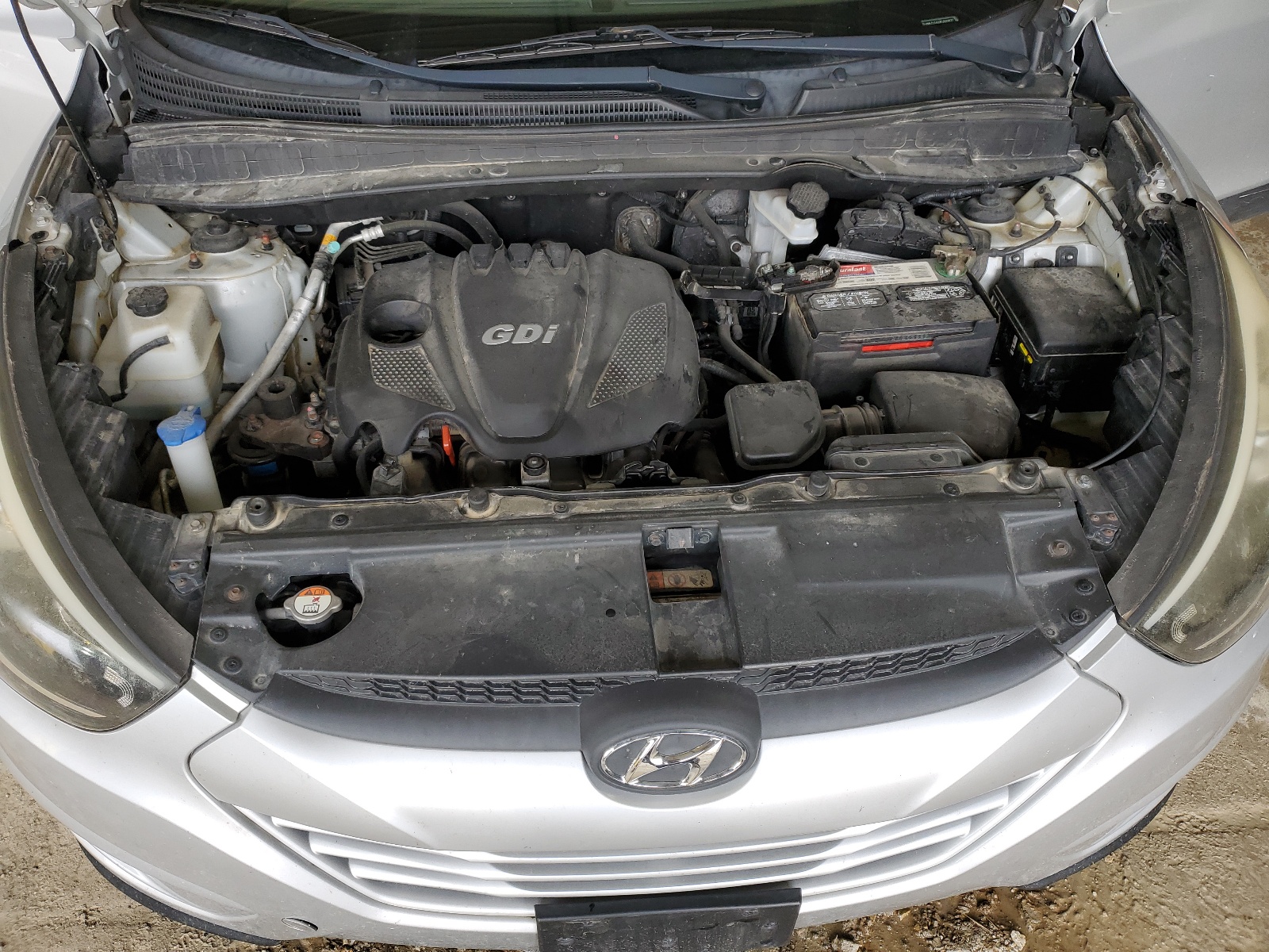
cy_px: 476
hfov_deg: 67.3
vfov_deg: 53.1
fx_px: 953
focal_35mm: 26
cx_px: 634
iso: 50
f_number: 1.5
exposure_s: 1/192
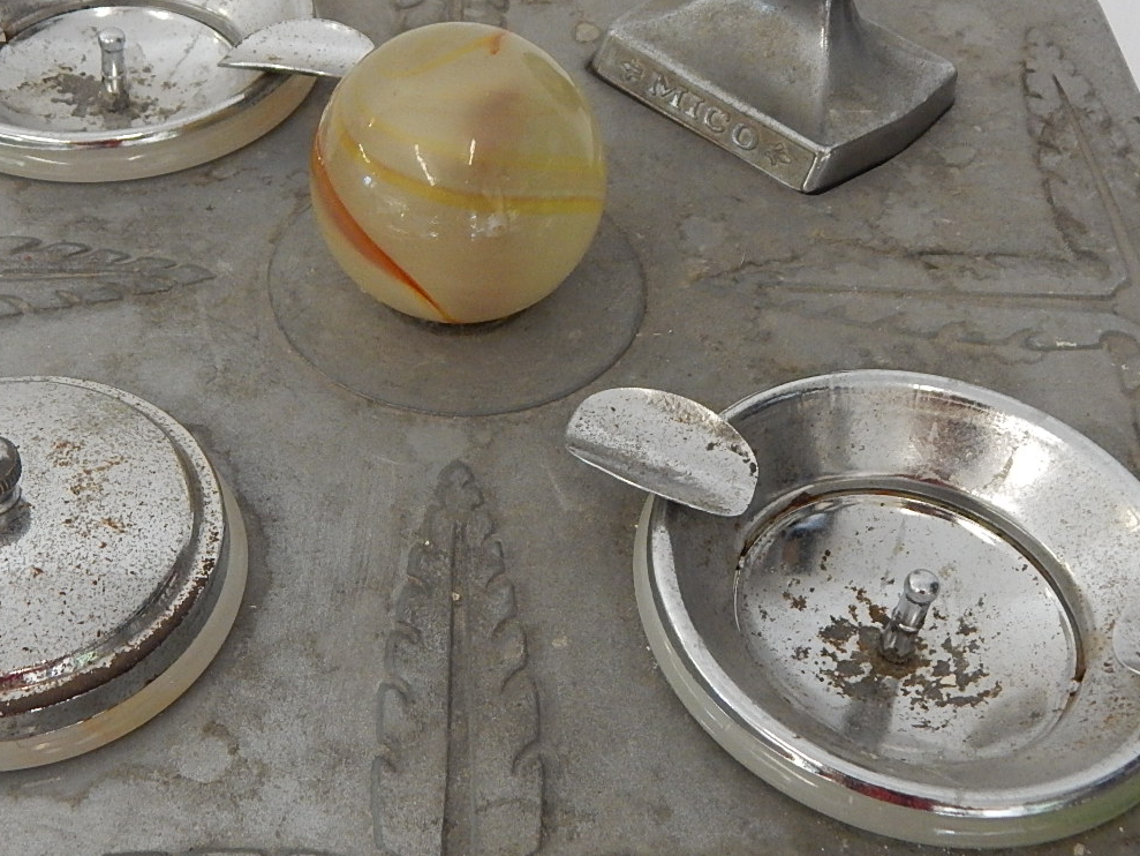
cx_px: 428
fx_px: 1812
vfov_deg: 26.6
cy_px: 437
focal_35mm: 55
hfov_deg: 34.7
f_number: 3.3
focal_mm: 6.1
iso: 400
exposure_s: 1/100
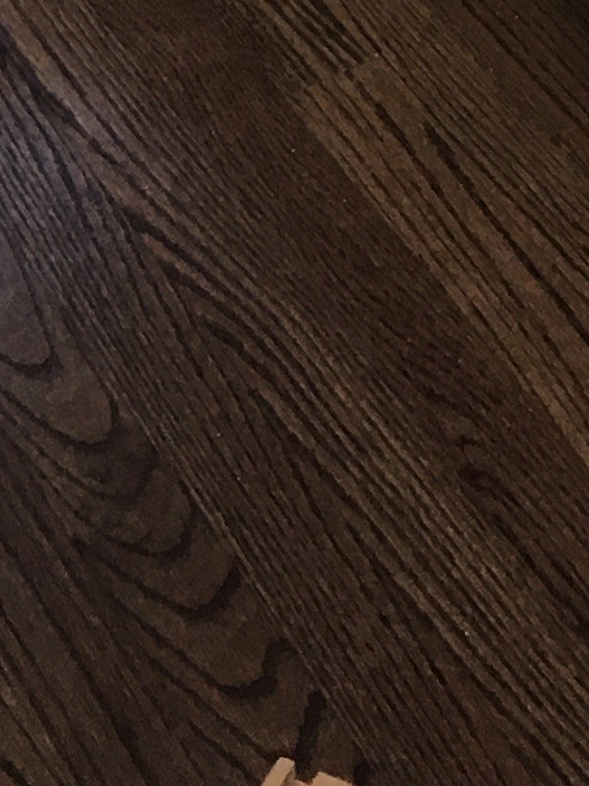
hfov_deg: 10.2
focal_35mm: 143
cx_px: 666
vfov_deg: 12.5
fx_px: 3246
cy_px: -666
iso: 32
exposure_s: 1/30
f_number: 2.2
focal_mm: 4.15
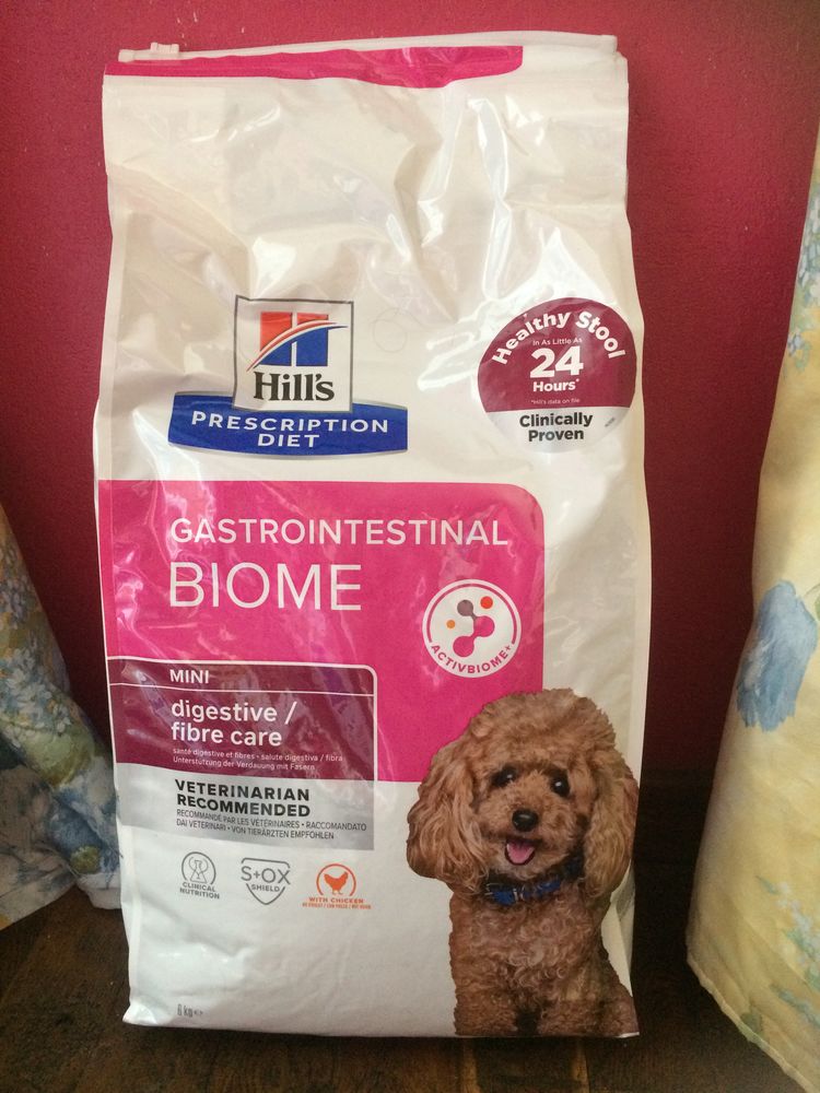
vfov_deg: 61.7
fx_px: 916
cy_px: 546
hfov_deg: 48.2
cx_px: 410
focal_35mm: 29
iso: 250
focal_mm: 4.15
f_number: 2.2
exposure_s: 1/25
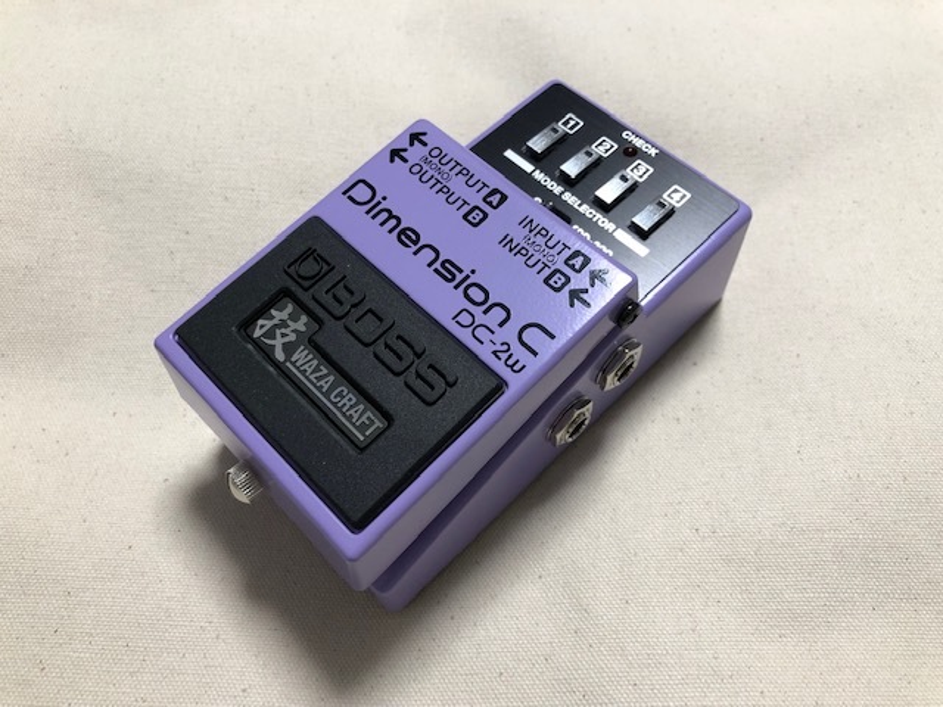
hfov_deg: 63.4
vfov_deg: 49.7
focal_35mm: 28
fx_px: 763
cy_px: 354
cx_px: 472
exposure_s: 1/33
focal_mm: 4
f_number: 1.8
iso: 40
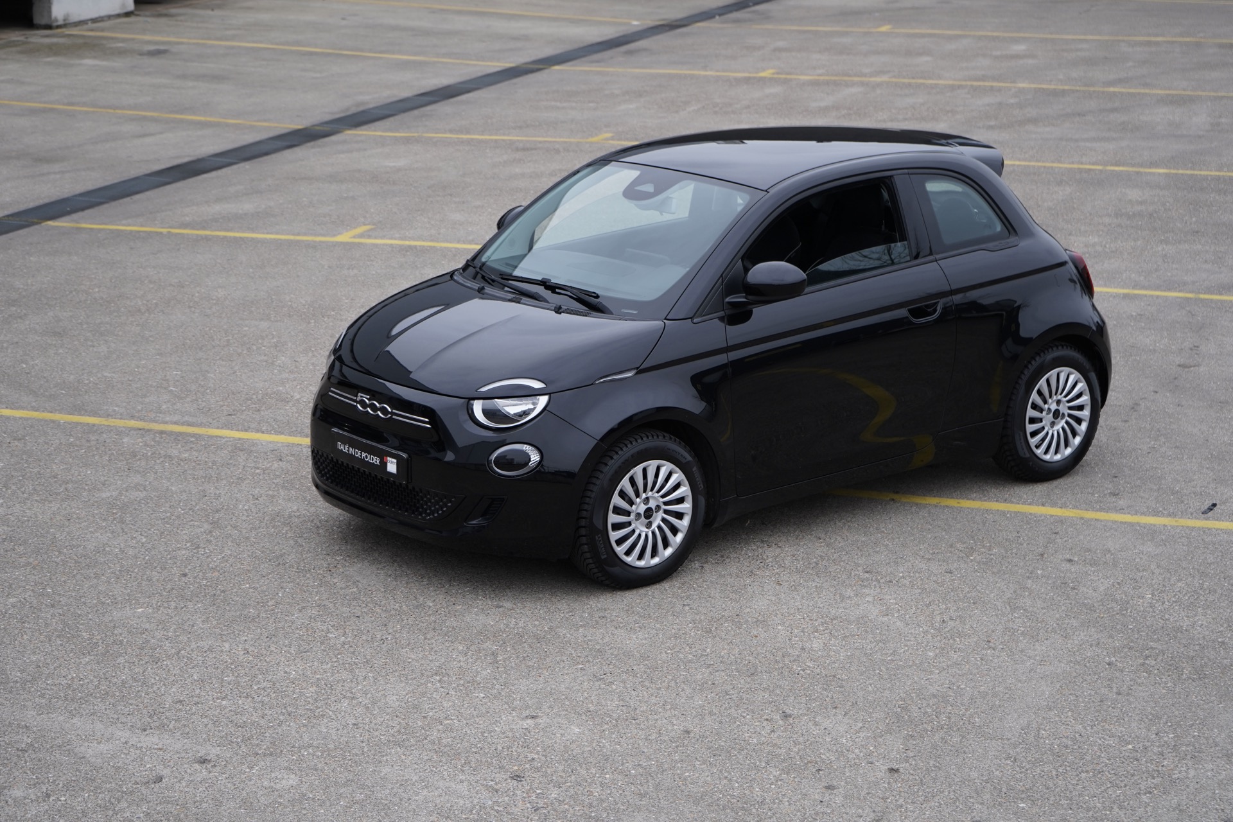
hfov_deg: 28.8
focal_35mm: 70
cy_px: 411
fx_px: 2397
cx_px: 616
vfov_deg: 19.5
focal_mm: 70
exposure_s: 1/160
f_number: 5.6
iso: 400
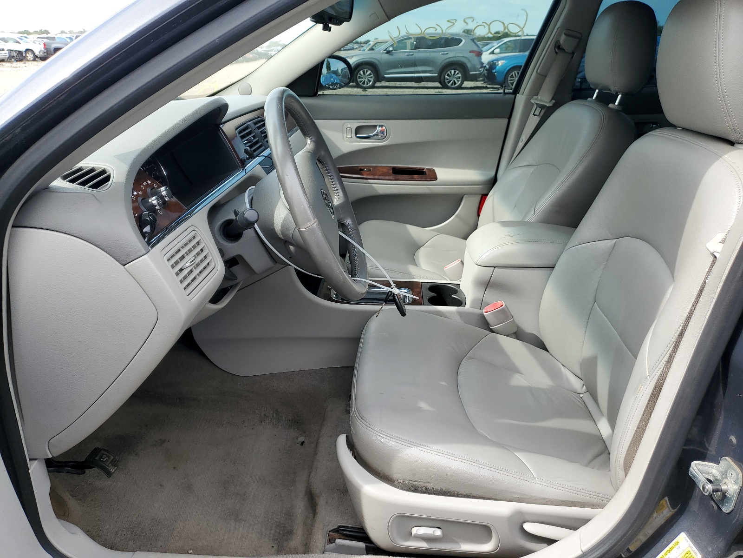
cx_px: 372
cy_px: 279
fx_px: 558
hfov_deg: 67.3
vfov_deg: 53.1
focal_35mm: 26
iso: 50
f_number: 1.5
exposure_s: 1/556
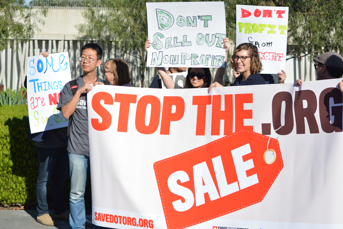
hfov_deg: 24.6
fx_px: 786
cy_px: 114
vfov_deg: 16.6
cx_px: 172
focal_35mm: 82
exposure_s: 1/2000
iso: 320
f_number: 5
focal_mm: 55
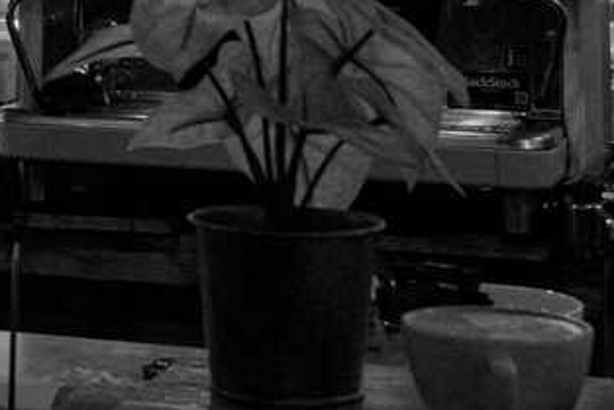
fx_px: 2440
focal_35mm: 143
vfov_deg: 9.2
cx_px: -353
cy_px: -293
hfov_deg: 13.4
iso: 6400
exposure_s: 1/40
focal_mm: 28
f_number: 7.1
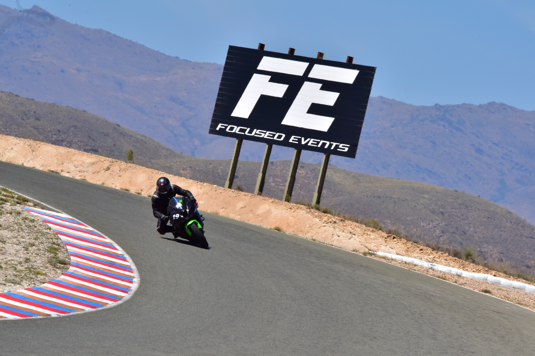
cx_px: 268
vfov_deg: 3.1
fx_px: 6687
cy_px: 178
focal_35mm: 450
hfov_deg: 4.6
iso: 800
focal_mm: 450
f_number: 29
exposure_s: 1/500
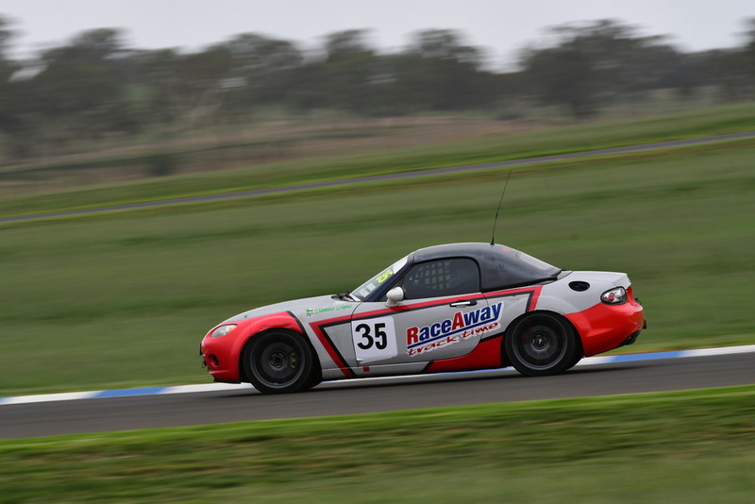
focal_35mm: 360
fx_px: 7552
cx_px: 378
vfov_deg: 3.8
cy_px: 252
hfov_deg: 5.7
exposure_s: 1/160
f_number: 10
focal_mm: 240
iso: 125
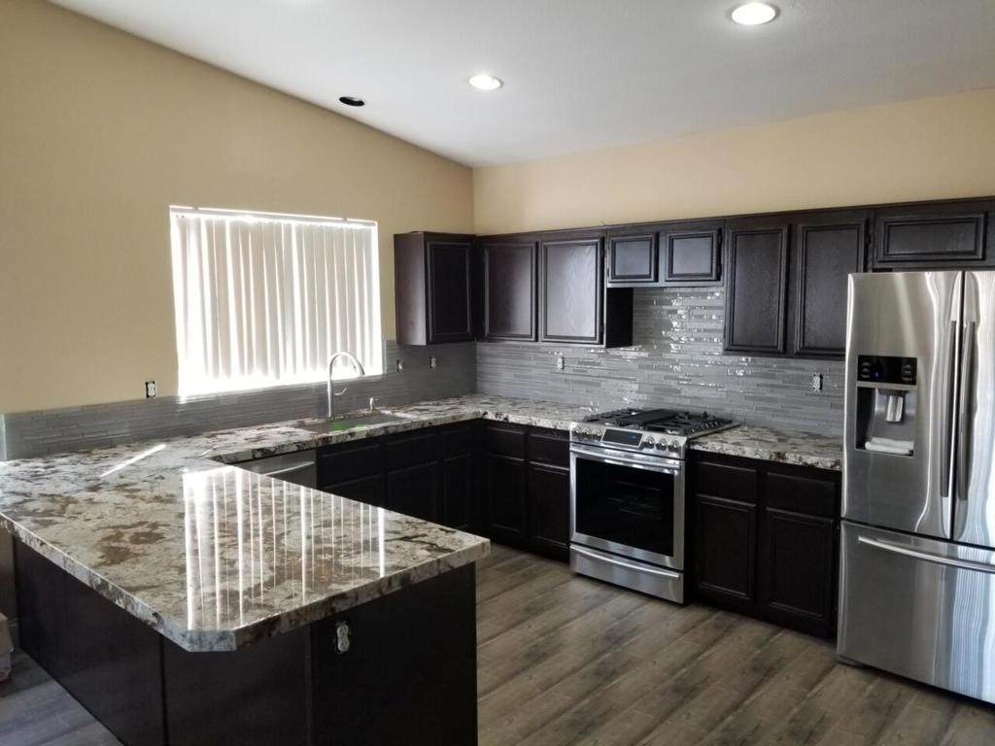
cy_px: 373
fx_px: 747
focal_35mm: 26
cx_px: 498
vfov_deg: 53.1
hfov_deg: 67.3
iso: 160
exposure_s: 1/40
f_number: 1.7
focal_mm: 4.25
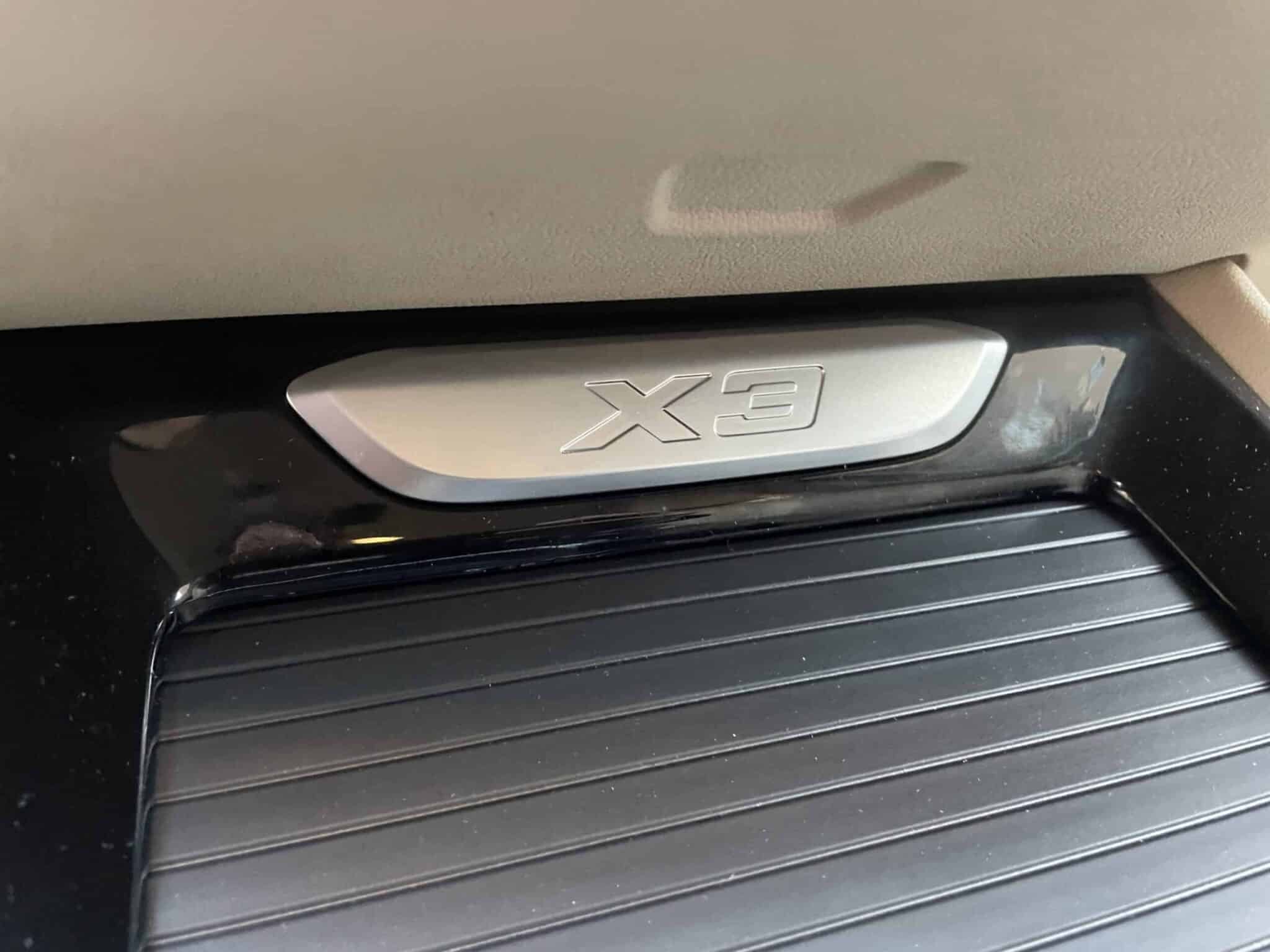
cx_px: 635
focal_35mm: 26
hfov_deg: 67.3
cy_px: 476
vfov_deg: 53.1
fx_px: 954
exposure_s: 1/29
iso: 640
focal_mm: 4.2
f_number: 1.6
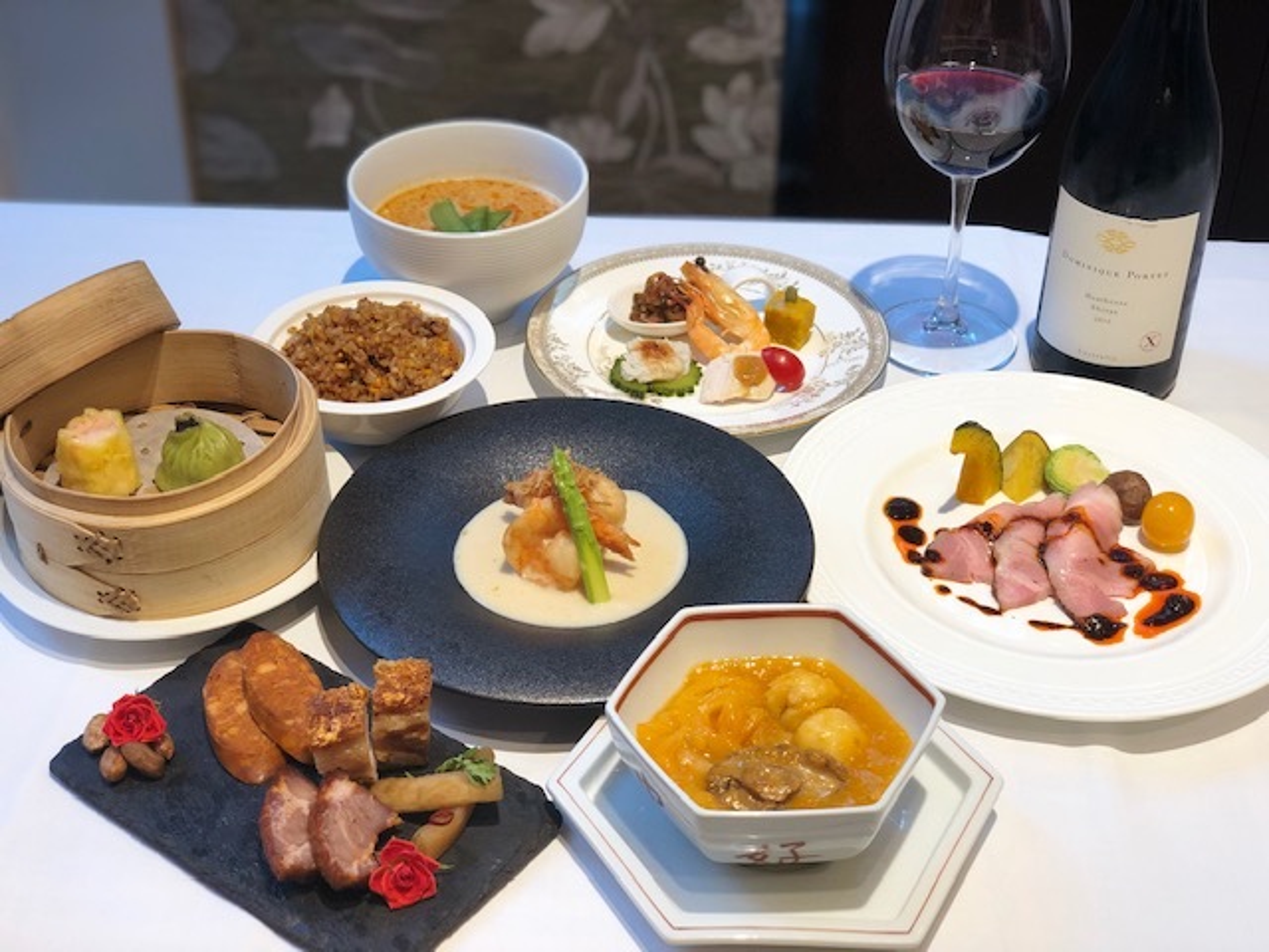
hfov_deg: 36.8
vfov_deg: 28.0
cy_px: 476
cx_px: 634
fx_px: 1906
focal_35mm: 52
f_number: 2.4
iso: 25
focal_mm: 6
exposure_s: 1/50
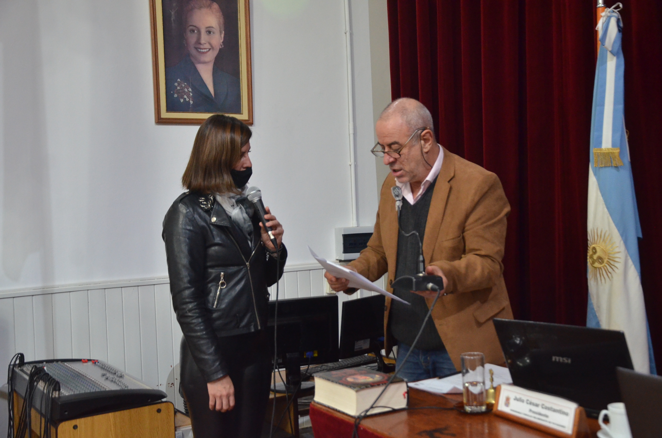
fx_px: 826
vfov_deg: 29.7
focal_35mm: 45
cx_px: 331
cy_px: 219
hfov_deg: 43.7
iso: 2000
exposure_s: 1/60
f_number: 4.5
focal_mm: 30
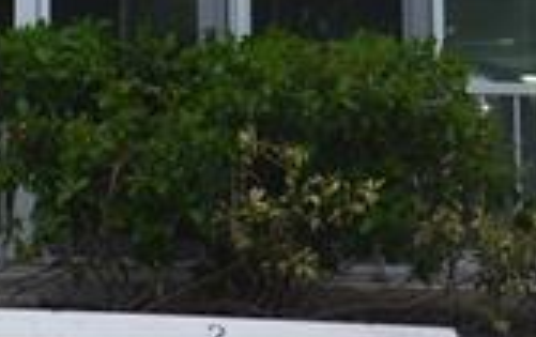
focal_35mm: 175
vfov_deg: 7.2
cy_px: -345
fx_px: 2561
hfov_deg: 11.1
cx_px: -437
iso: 110
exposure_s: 1/250
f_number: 8
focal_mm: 24
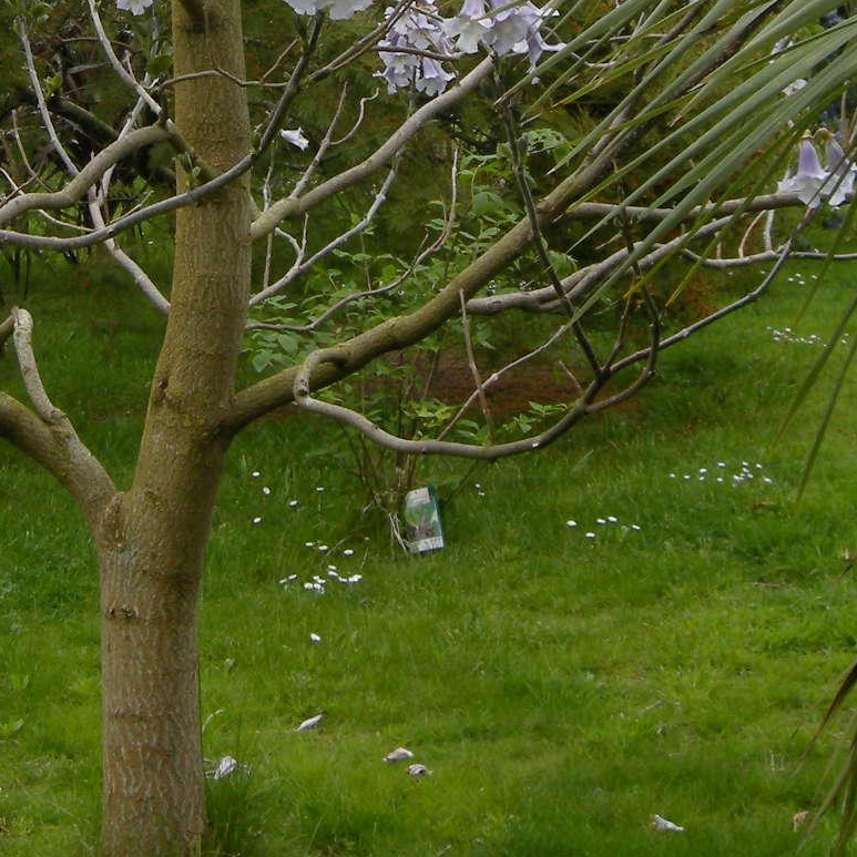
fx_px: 2689
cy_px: -277
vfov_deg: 17.0
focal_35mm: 96
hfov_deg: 18.1
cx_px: 278
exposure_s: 1/125
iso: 64
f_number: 4.3
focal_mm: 7.5
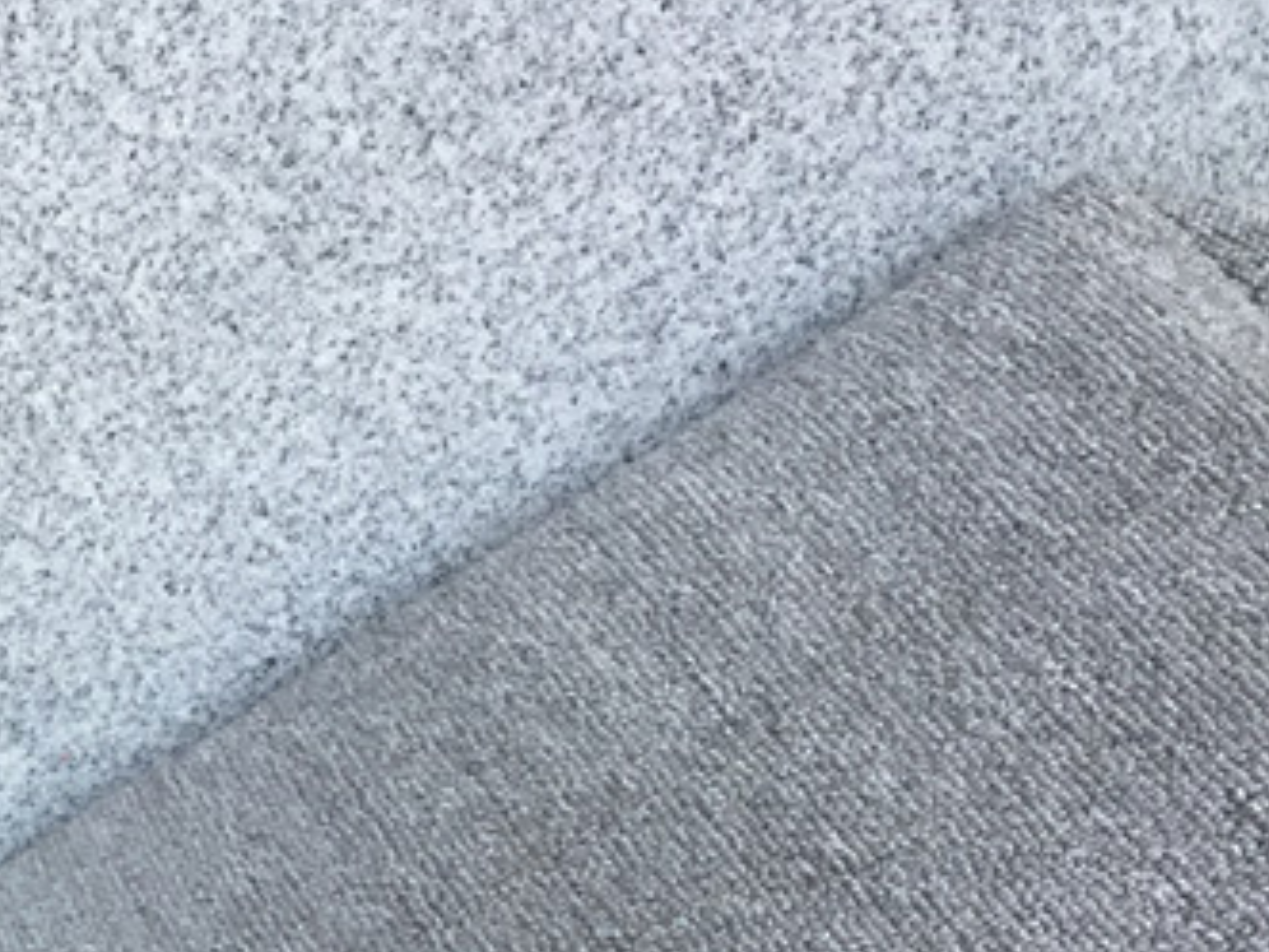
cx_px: -398
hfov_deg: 21.1
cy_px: 1034
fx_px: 3079
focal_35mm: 84
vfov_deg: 17.0
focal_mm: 3.3
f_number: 2.4
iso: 25
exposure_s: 1/221
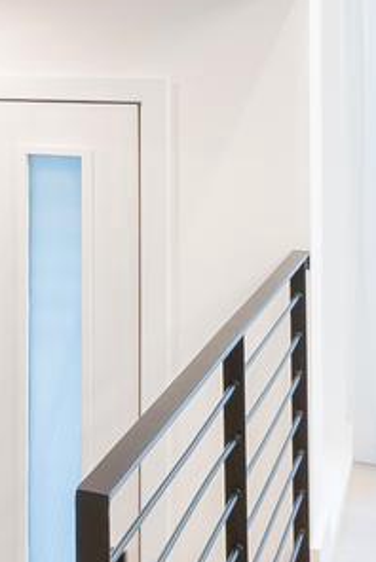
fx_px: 1297
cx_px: -495
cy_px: 15
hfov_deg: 13.0
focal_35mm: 83
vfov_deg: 23.5
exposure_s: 1/8
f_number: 10
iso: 800
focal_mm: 16
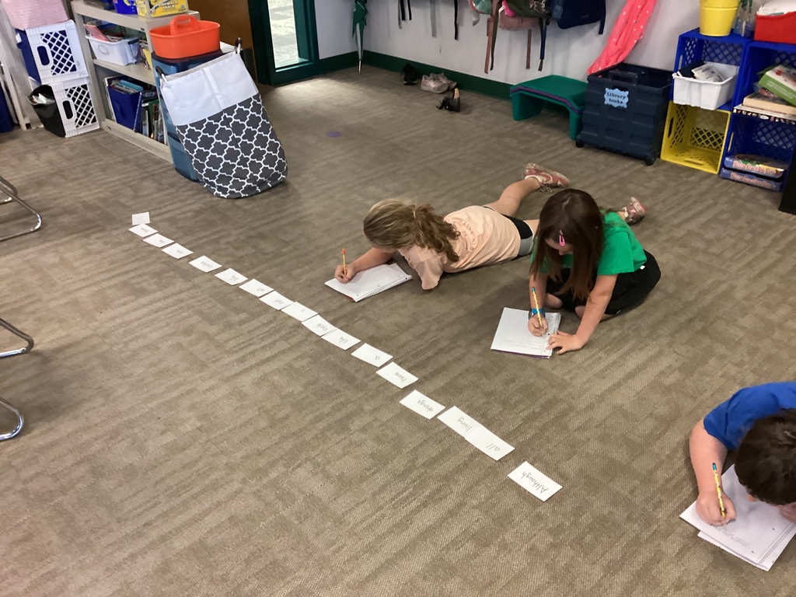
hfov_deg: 58.4
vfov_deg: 45.4
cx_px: 398
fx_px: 713
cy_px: 298
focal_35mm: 31
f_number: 2.4
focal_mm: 3.3
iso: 400
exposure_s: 1/40
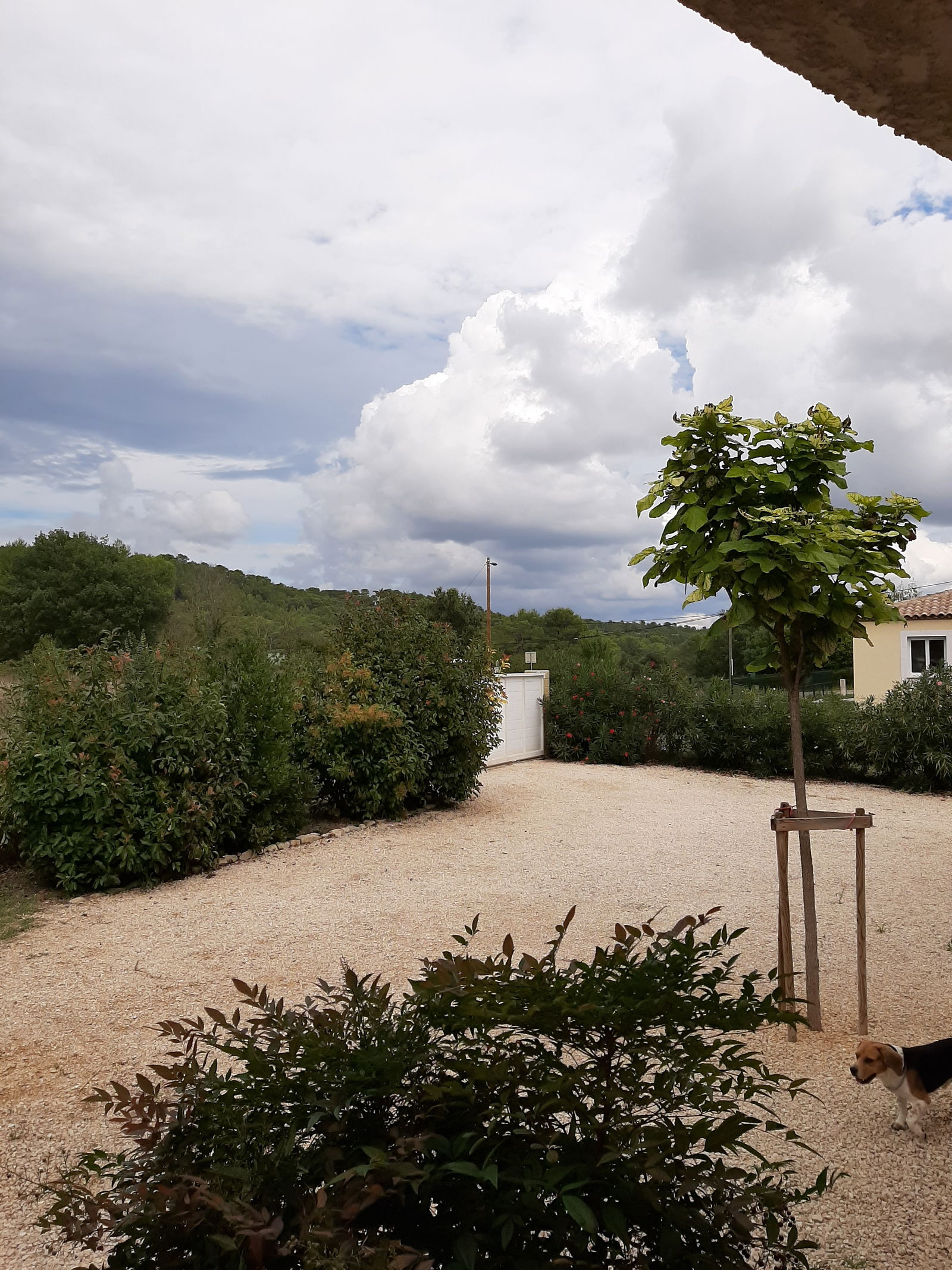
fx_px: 953
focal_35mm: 26
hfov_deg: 53.1
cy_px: 635
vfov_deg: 67.3
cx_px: 476
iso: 40
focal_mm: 3.93
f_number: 1.7
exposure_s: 1/4975
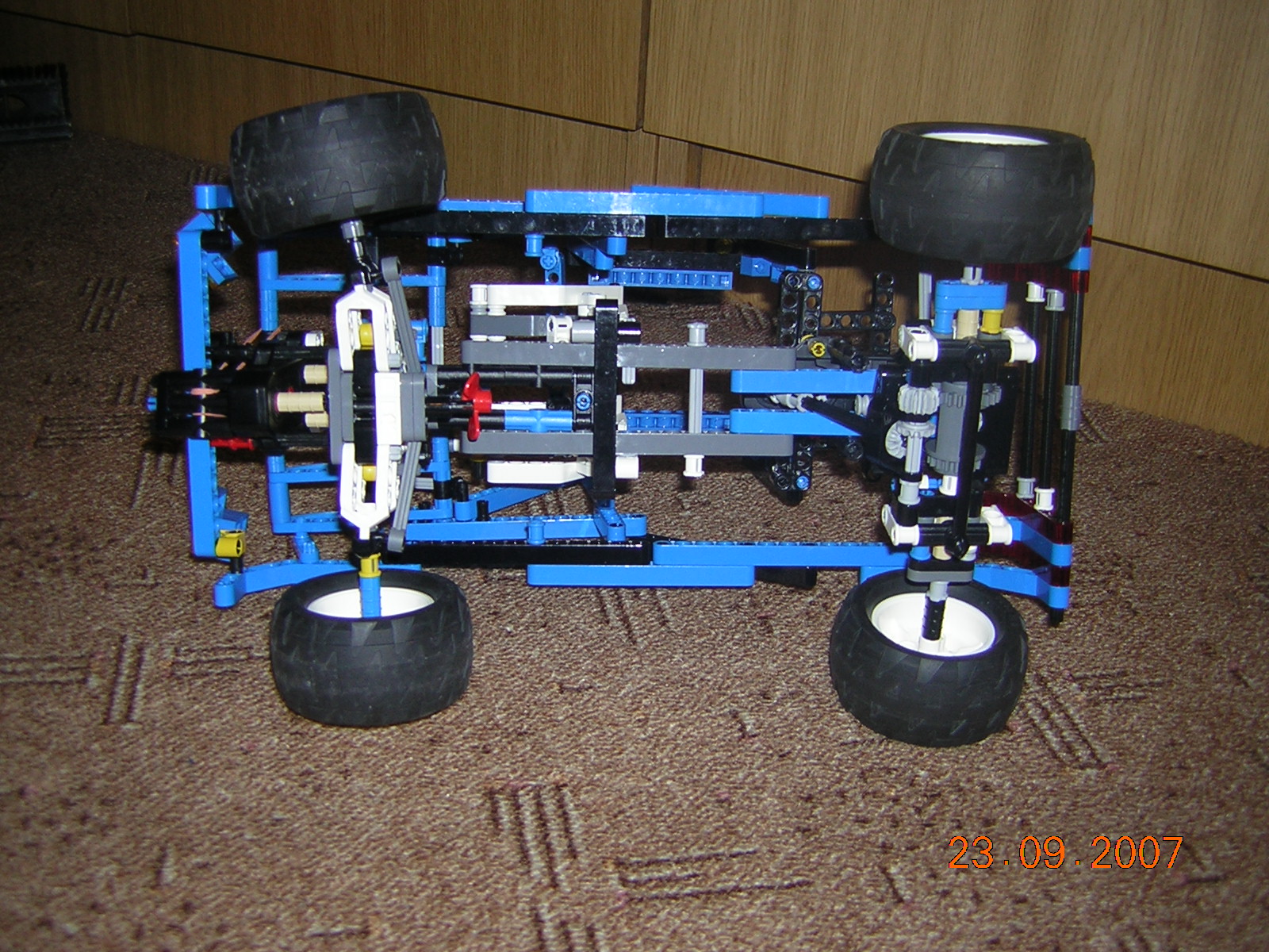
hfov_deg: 51.4
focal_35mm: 36
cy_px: 476
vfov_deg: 39.7
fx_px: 1320
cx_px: 634
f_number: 2.6
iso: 50
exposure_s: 1/60.1
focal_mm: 4.7
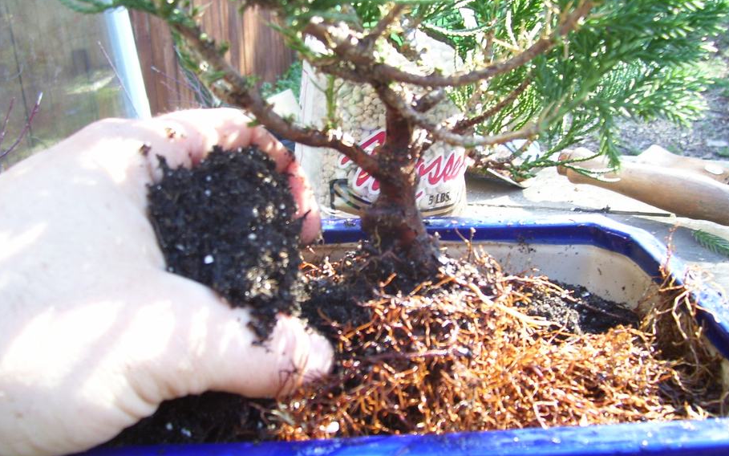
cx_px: 358
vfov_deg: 34.4
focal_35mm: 37
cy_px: 218
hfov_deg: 52.7
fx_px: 735
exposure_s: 1/60
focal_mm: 5.6
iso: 80
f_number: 2.7
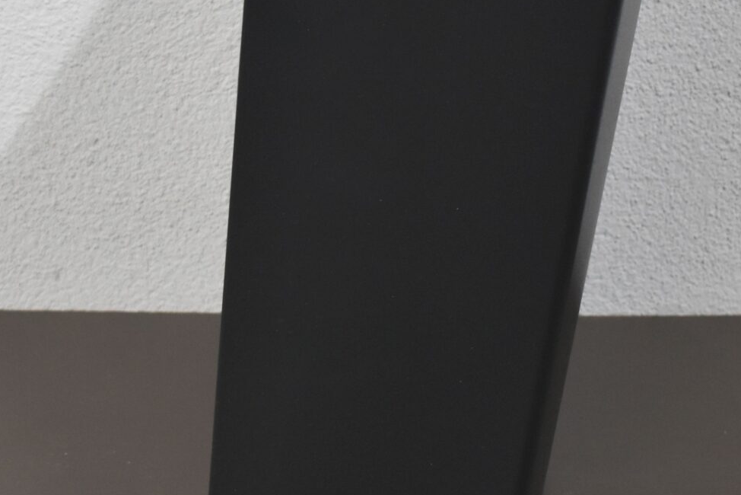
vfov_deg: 10.2
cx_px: 421
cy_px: 145
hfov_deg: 15.3
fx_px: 2759
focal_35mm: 134
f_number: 4.5
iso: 800
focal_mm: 34
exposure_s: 1/160
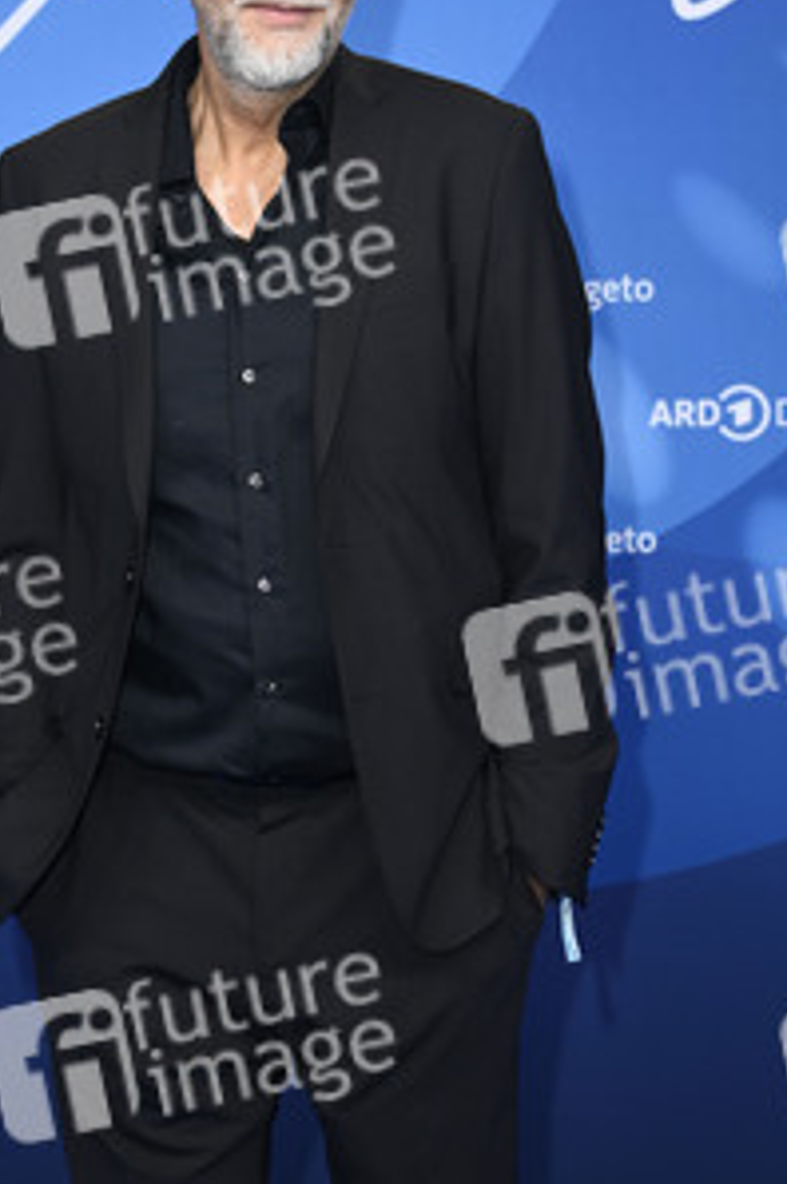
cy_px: 453
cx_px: 306
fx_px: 3089
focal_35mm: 94
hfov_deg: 14.5
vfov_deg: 21.7
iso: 1000
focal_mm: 70
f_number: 5.6
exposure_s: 1/250
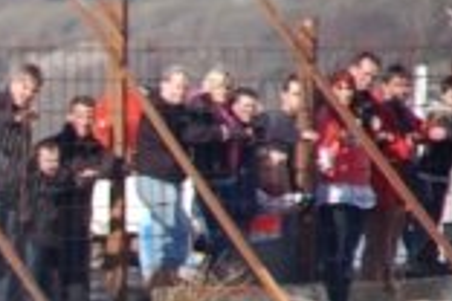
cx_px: -406
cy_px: 457
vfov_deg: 1.7
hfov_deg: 2.5
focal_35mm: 830
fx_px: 10421
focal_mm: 135
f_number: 6
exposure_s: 1/1000
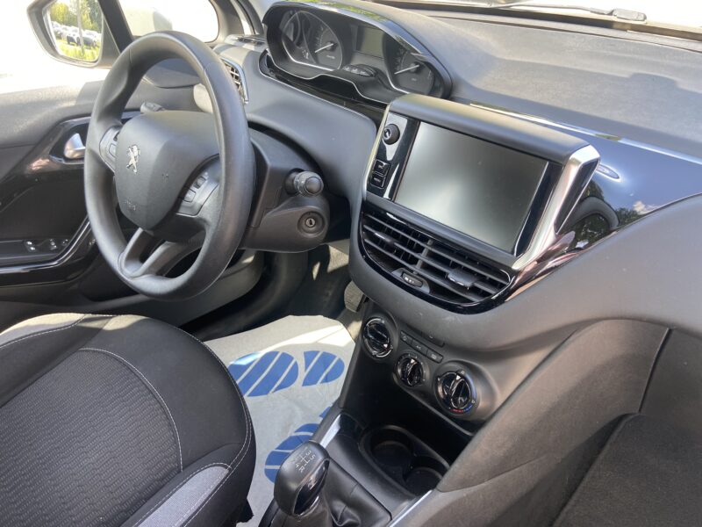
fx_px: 527
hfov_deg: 67.3
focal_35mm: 26
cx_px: 351
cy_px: 264
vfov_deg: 53.1
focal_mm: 4.25
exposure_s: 1/121
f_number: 1.8
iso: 80
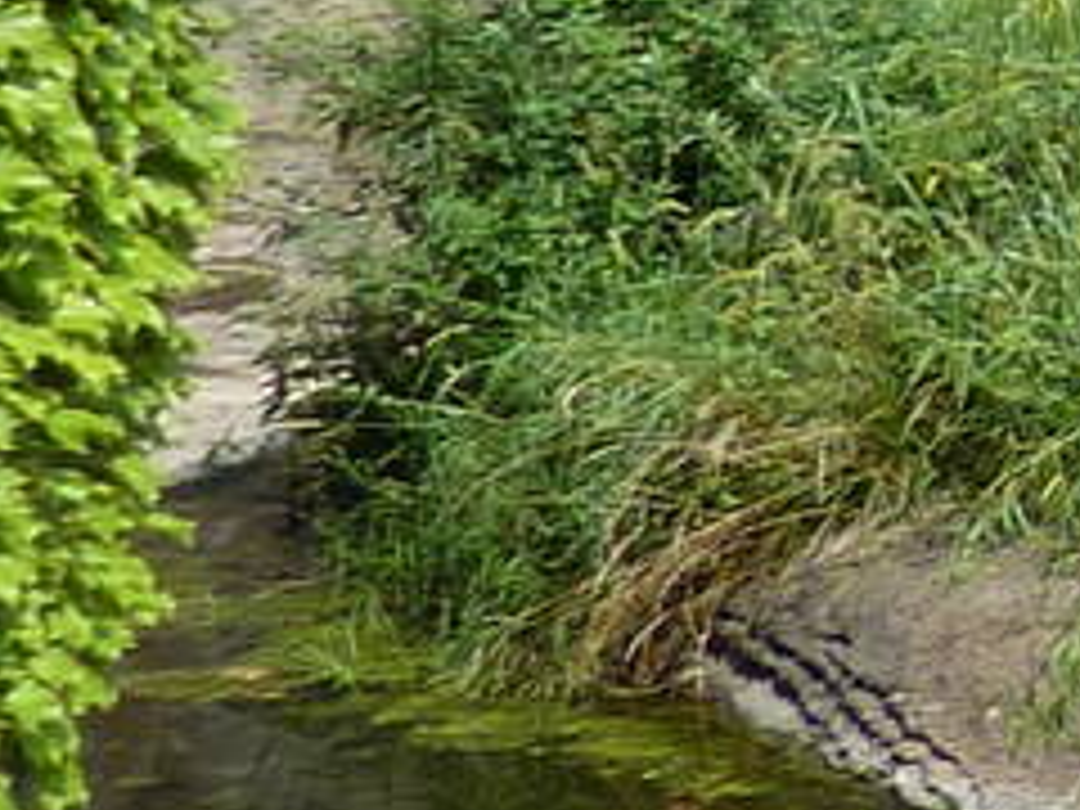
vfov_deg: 8.6
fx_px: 5210
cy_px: -630
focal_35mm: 167
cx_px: 3452
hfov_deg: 9.0
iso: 80
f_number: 3.3
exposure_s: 1/500
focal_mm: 4.1
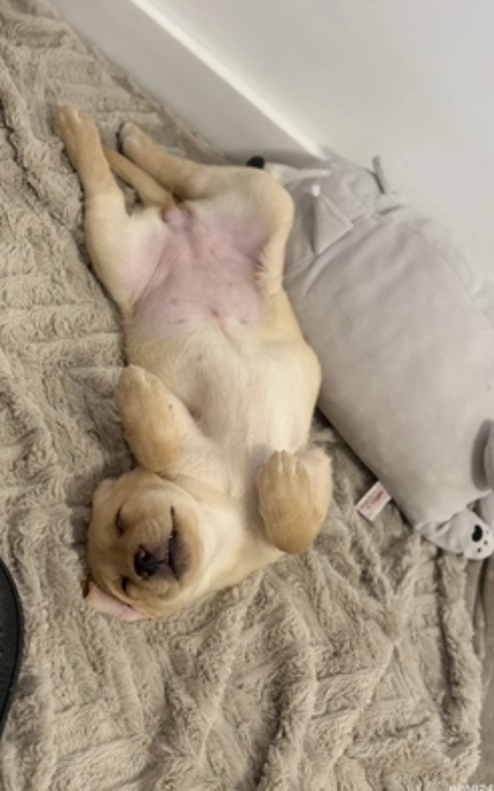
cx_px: 211
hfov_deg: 23.1
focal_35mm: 56
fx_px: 1207
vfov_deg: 36.3
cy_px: 396
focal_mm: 5.96
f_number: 1.6
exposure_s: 1/33
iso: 200
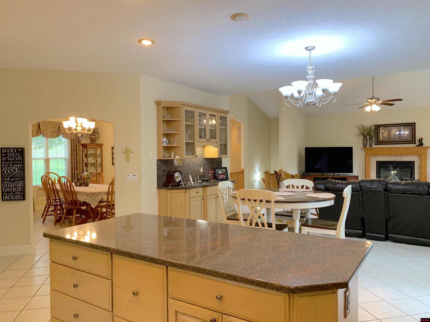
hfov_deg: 67.3
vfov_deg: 53.1
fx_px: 323
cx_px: 215
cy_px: 161
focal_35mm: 26
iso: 125
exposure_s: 1/60
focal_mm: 4.25
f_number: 1.8
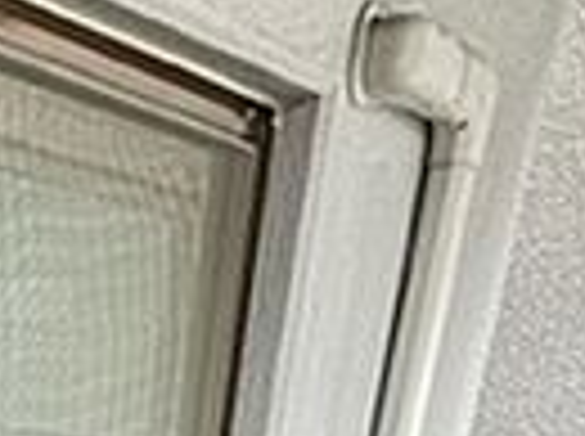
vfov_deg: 14.5
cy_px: 1029
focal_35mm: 69
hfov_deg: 25.5
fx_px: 1164
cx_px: -108
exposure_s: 1/120
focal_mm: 2.22
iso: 200
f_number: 2.2
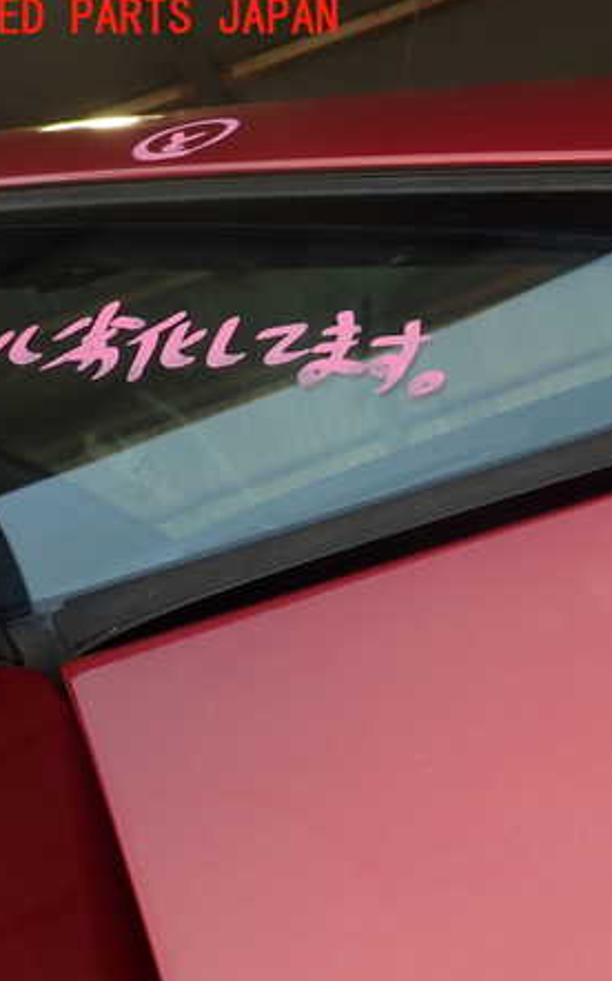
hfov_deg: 32.7
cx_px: 601
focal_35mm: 36
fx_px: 961
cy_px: 490
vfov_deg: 54.0
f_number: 2.8
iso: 100
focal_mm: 4.5
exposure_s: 1/125
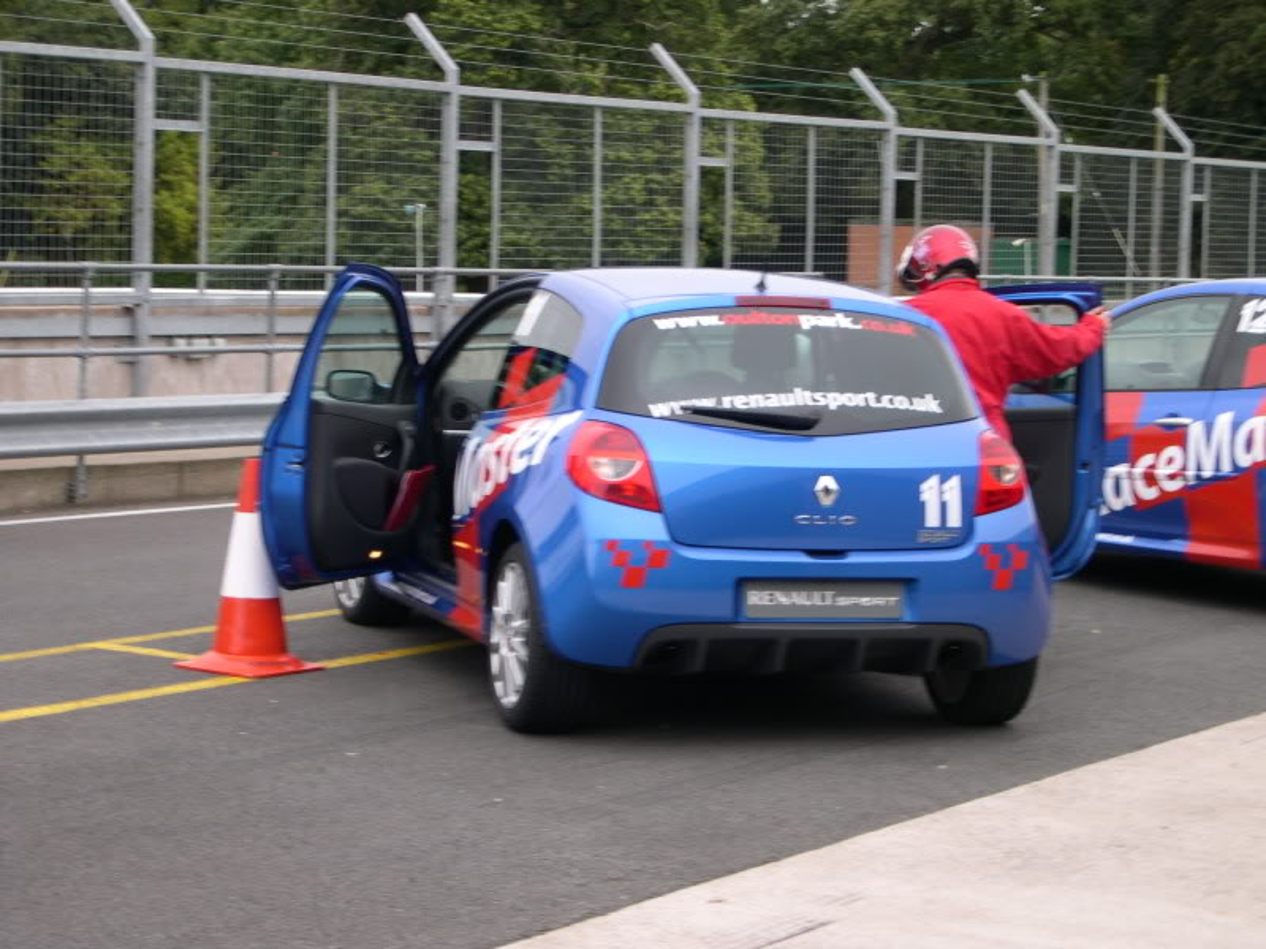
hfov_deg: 22.5
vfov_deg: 17.0
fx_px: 3182
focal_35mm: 87
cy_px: 474
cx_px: 633
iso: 100
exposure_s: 1/39.6
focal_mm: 18.4
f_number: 4.4
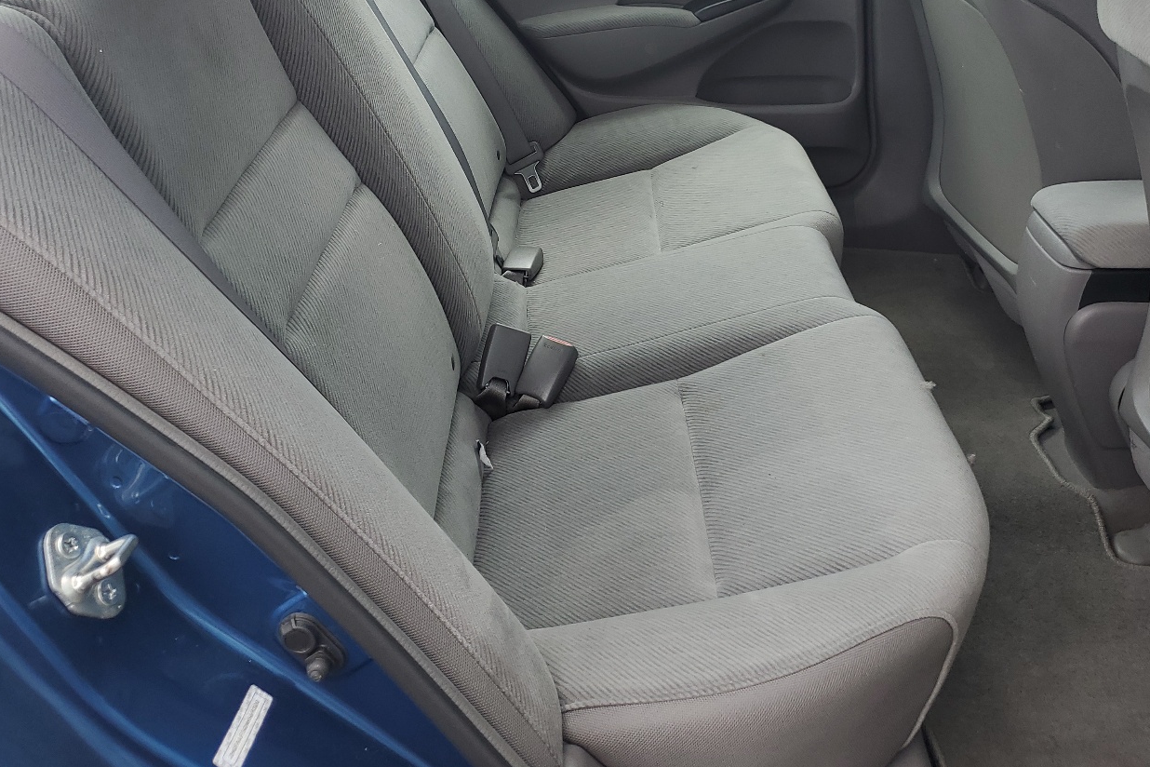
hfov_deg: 54.4
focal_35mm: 35
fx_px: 1118
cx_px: 601
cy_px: 215
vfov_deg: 37.1
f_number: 1.5
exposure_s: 1/345
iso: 50
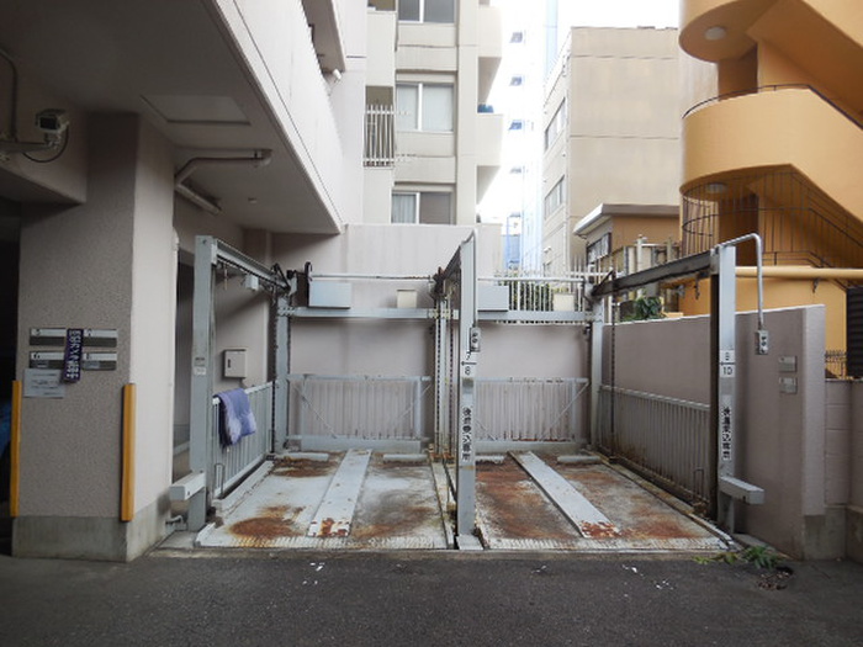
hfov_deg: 60.0
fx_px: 748
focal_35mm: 30
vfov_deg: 46.8
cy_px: 324
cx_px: 432
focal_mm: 5.3
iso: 125
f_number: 3.2
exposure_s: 1/100
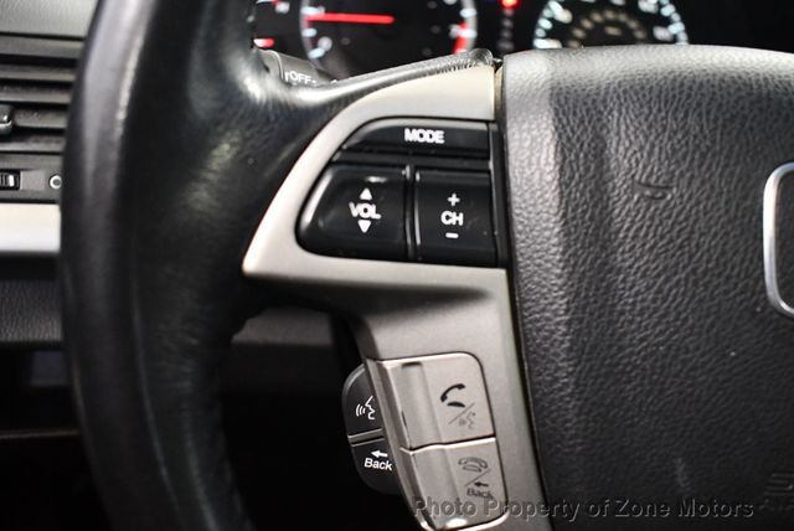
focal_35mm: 36
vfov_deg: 36.9
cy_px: 266
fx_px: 795
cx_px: 397
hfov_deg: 53.1
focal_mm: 18
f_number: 3.5
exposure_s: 1/60
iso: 4000
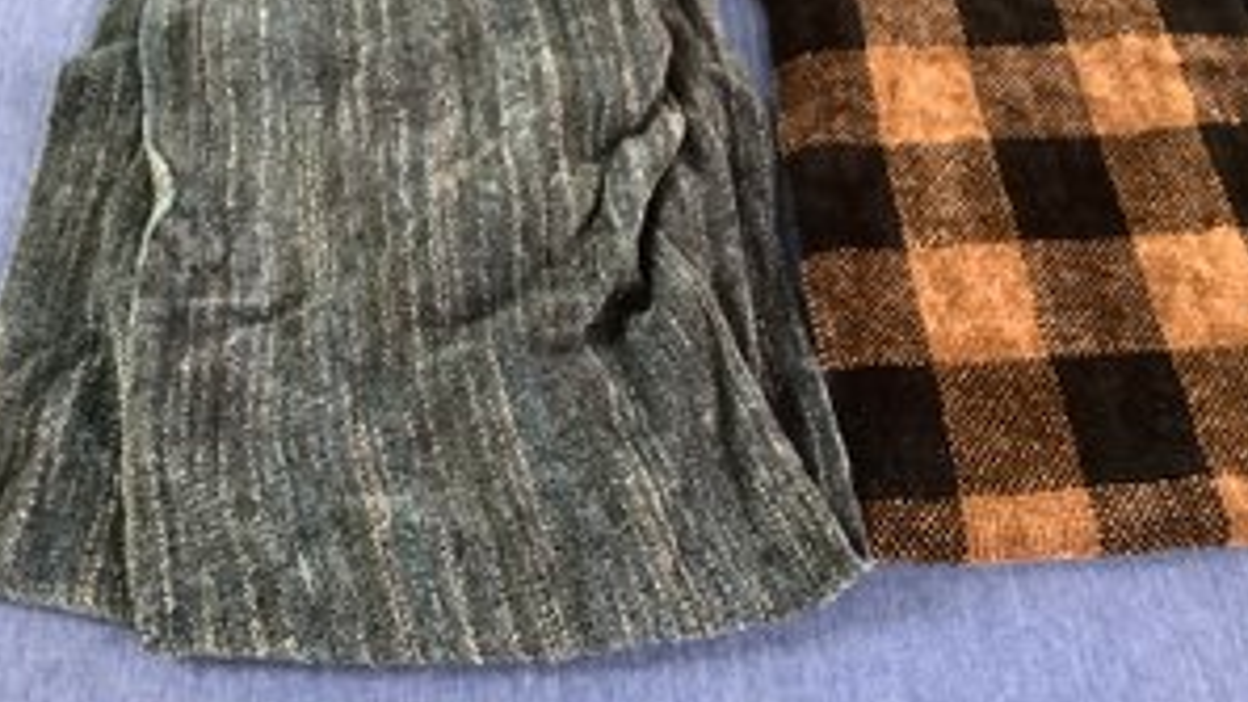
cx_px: 683
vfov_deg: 30.2
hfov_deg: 51.5
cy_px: 238
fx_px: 1290
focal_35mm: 39
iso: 640
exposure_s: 1/24
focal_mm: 3.3
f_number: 2.4
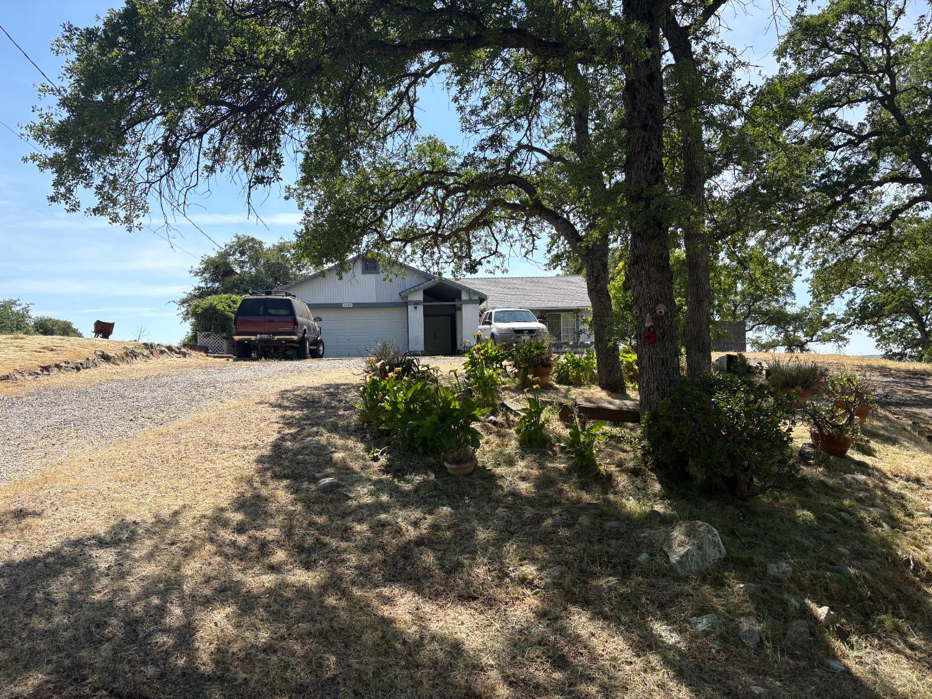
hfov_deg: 67.3
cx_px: 466
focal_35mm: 26
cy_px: 350
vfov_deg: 53.1
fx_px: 700
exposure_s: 1/2451
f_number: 1.6
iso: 50
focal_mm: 5.96
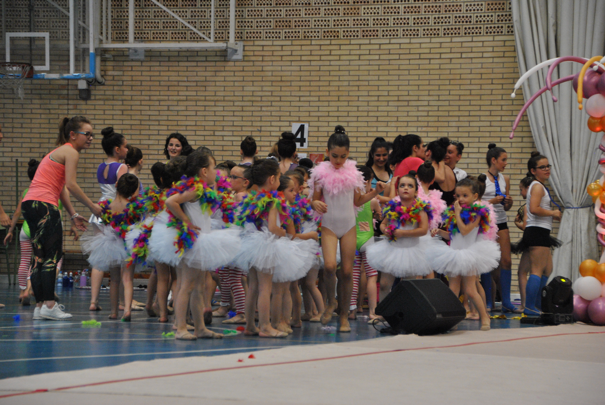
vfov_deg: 12.2
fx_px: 1893
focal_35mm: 112
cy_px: 202
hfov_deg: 18.2
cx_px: 302
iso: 800
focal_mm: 75
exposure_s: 1/125
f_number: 5.3
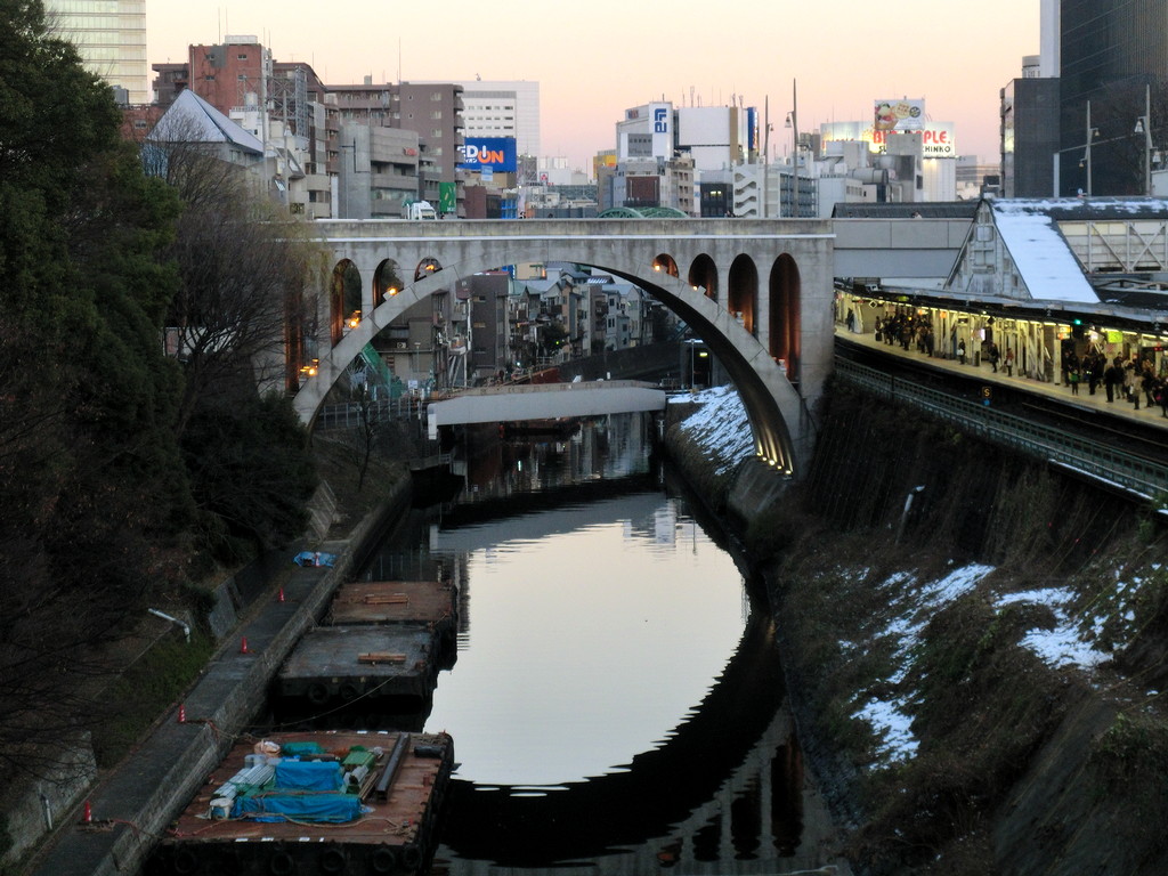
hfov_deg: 26.7
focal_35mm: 73
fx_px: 2463
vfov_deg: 20.2
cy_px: 438
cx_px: 584
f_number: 4
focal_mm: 12.9
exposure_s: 1/80
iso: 250
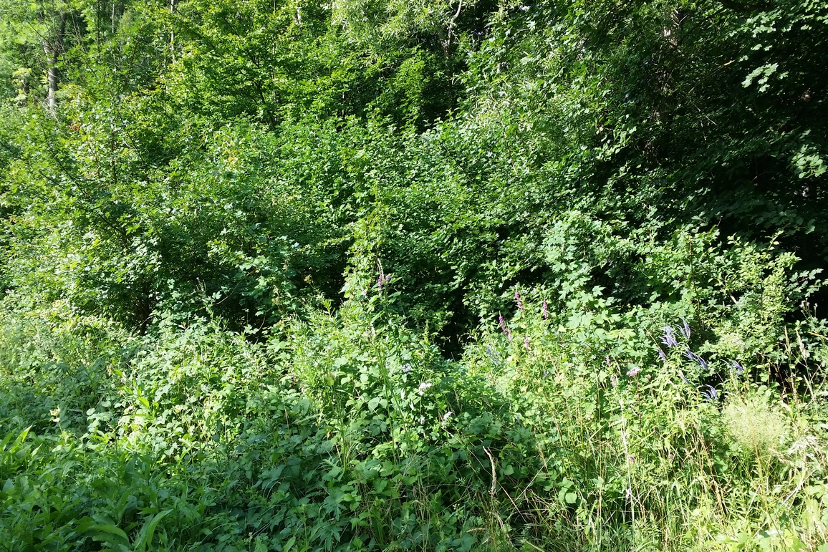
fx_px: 874
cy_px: 296
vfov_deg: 35.0
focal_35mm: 38
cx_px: 403
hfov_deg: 50.7
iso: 50
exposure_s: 1/263
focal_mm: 4.13
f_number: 2.2
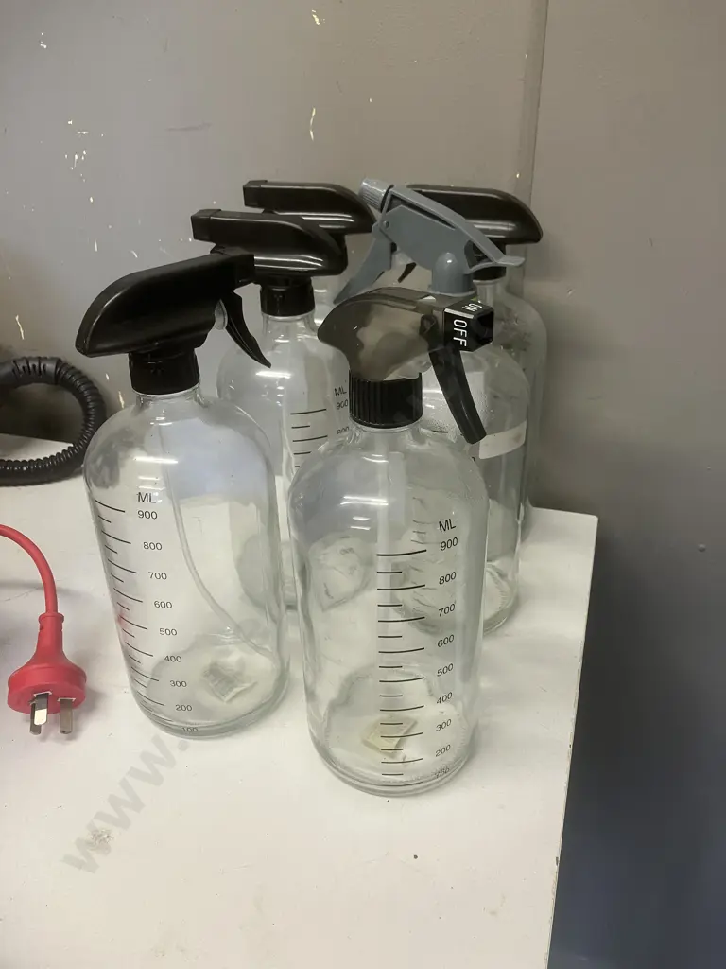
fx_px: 783
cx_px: 363
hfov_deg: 49.7
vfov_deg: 63.4
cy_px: 484
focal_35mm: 28
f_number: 1.8
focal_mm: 3.99
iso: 50
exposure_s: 1/50
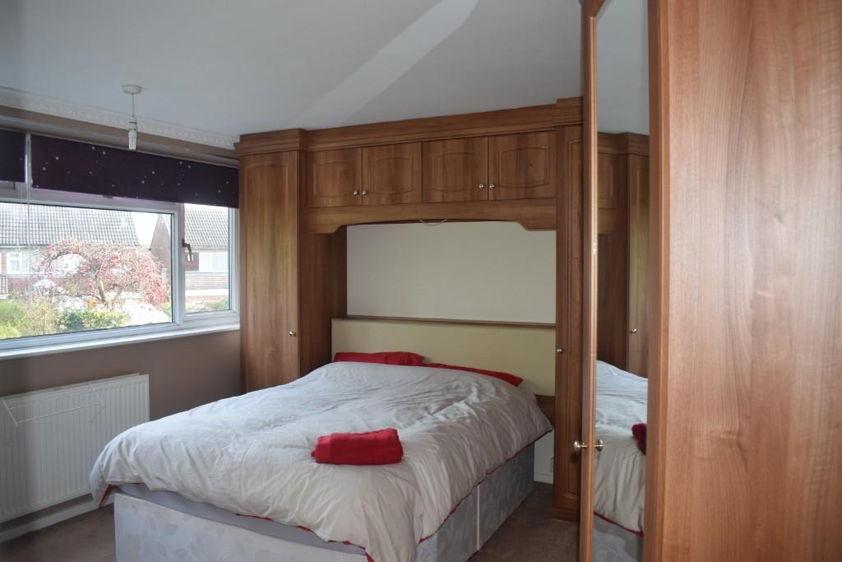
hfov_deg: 67.4
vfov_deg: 47.9
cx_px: 421
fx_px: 632
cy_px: 281
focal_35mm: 27
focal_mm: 18
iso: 640
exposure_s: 1/125
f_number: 5.6
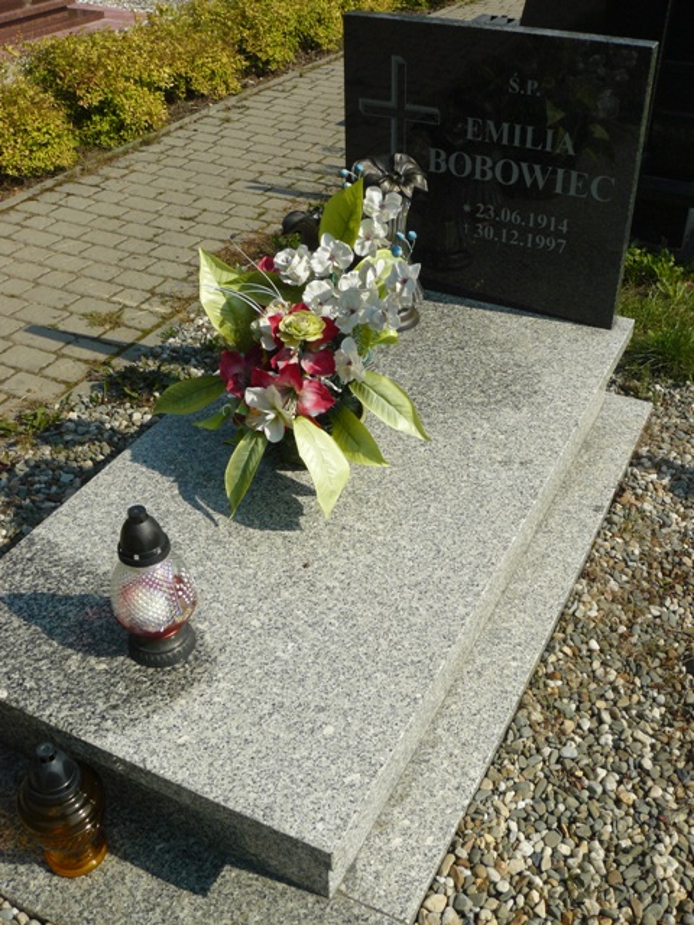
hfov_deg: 39.7
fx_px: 962
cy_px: 462
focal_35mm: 36
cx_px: 347
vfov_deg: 51.4
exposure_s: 1/400
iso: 100
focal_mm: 6
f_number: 6.3
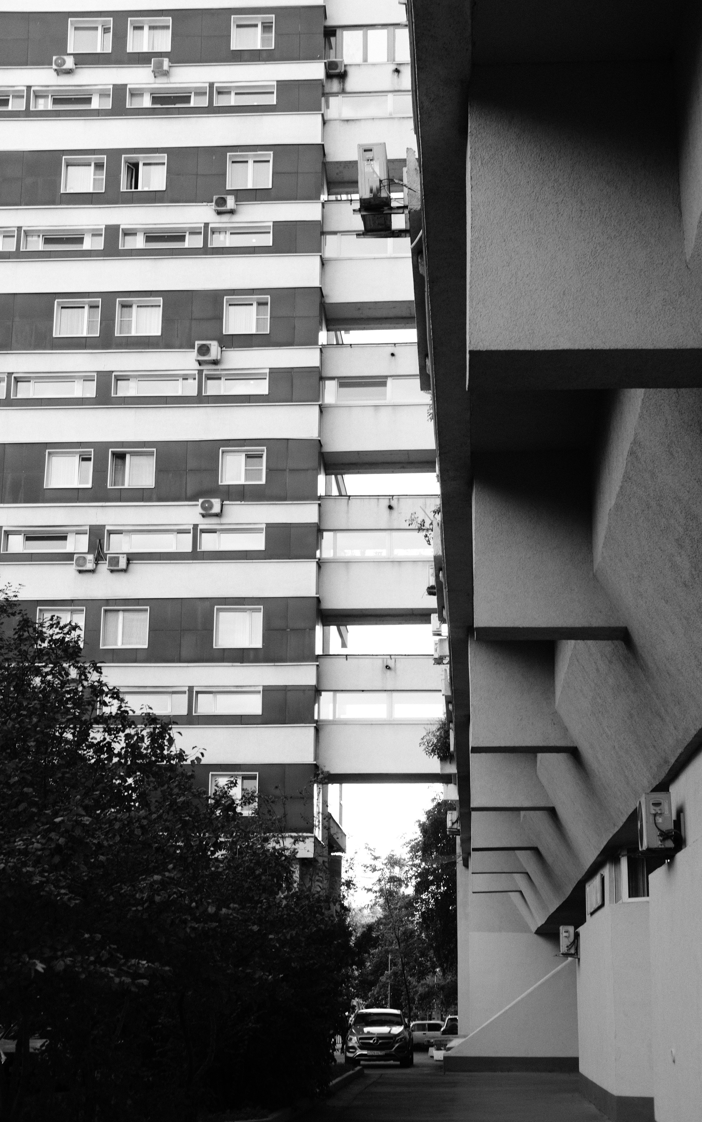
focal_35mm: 55
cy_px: 568
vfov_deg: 36.9
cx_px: 378
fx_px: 1684
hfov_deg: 23.5
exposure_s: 1/30
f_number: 5.6
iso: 125
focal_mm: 35
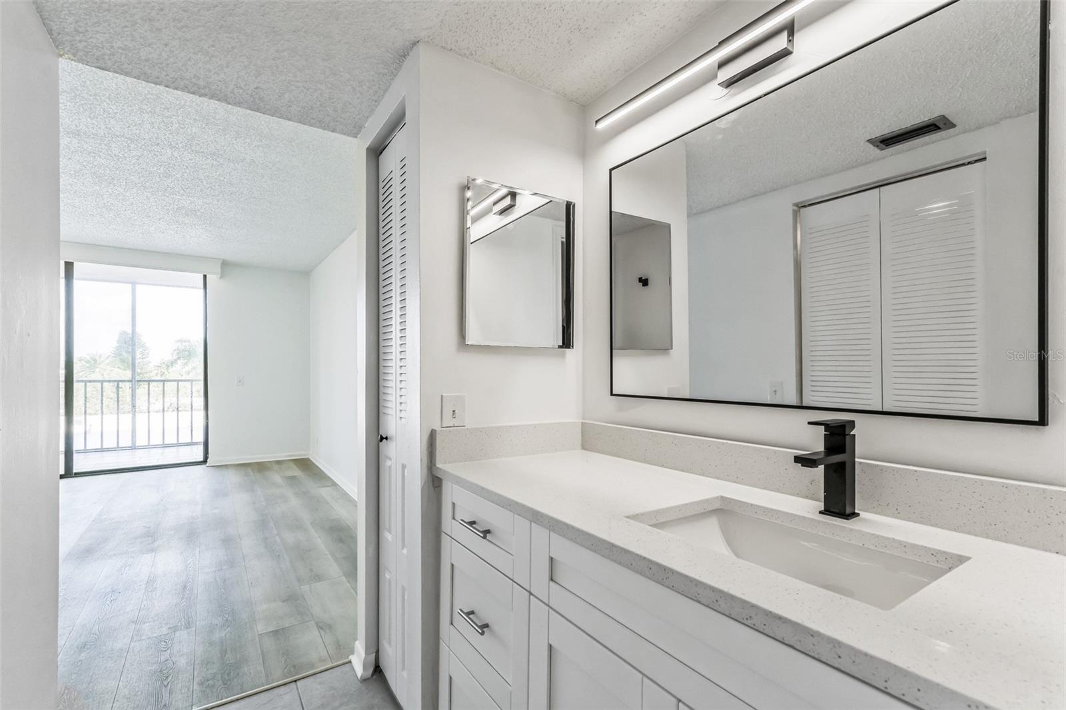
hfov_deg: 96.7
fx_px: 474
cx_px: 533
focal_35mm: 16
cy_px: 355
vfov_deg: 73.7
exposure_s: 1/250
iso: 1600
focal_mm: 16
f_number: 8
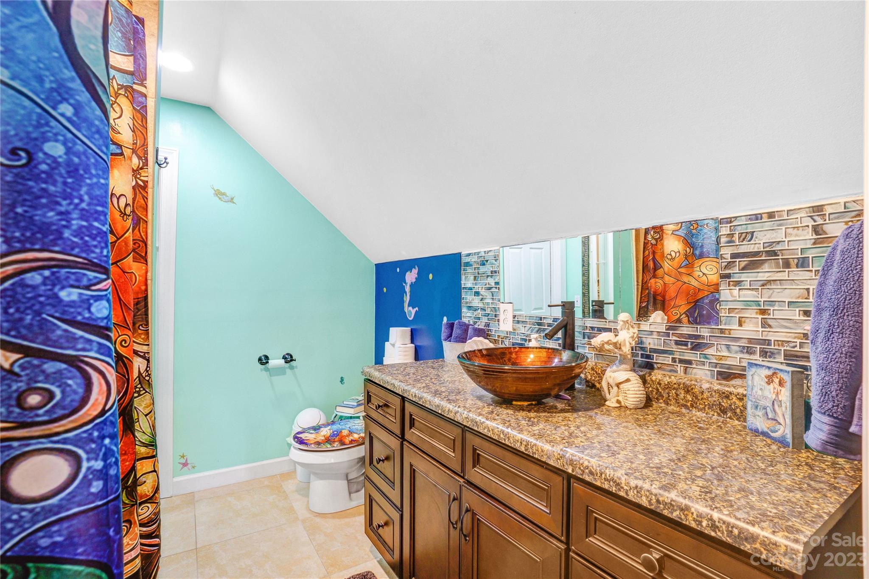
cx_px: 434
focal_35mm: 15
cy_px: 290
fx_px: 362
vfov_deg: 77.3
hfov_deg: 100.4
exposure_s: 1
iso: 250
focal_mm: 10
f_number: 9
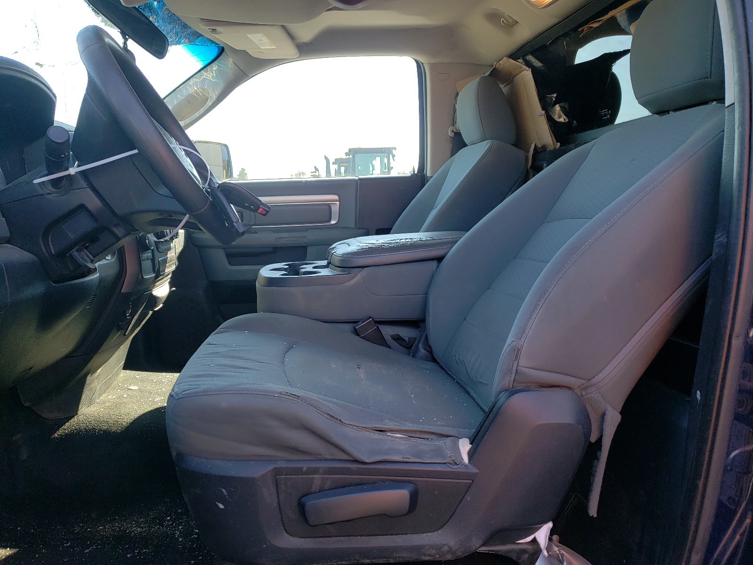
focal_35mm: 26
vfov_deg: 53.1
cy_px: 282
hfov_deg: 67.3
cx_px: 376
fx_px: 566
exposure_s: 1/250
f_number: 1.5
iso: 50
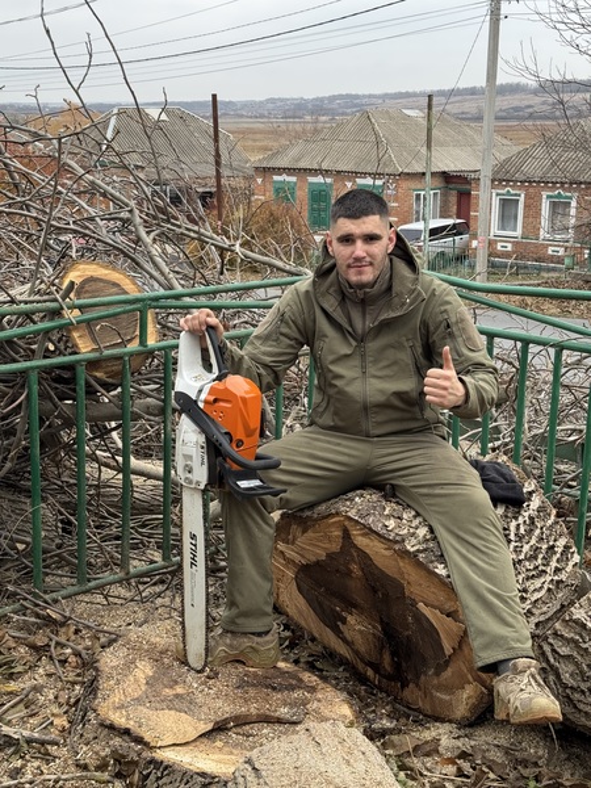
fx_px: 1093
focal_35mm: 48
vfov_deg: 39.7
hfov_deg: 30.3
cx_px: 296
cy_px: 394
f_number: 1.78
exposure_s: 1/425
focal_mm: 6.76
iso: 64
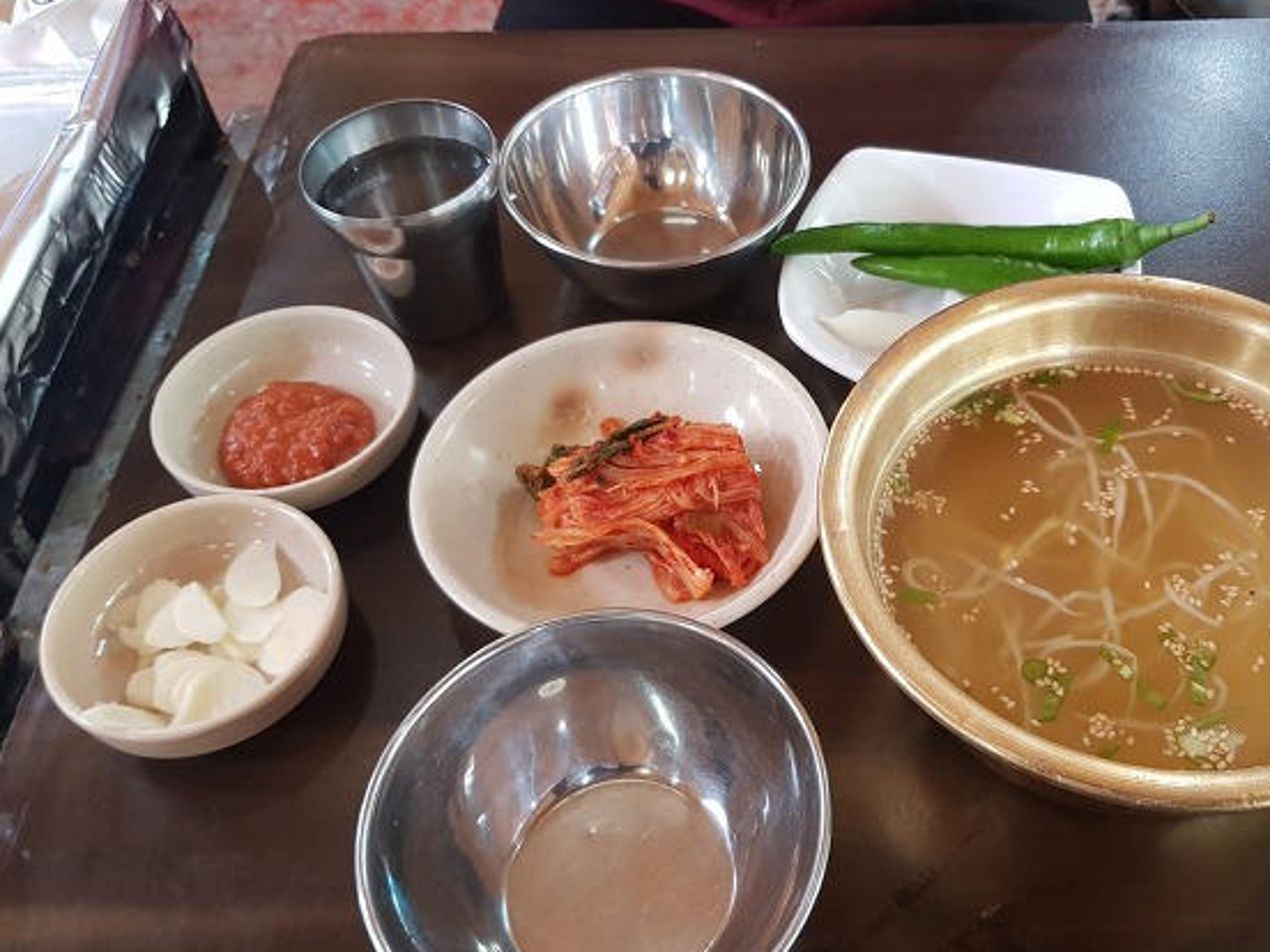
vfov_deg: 42.9
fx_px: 1211
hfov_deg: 54.7
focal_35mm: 33
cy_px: 477
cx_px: 801
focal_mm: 4.2
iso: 200
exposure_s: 1/24
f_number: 1.7
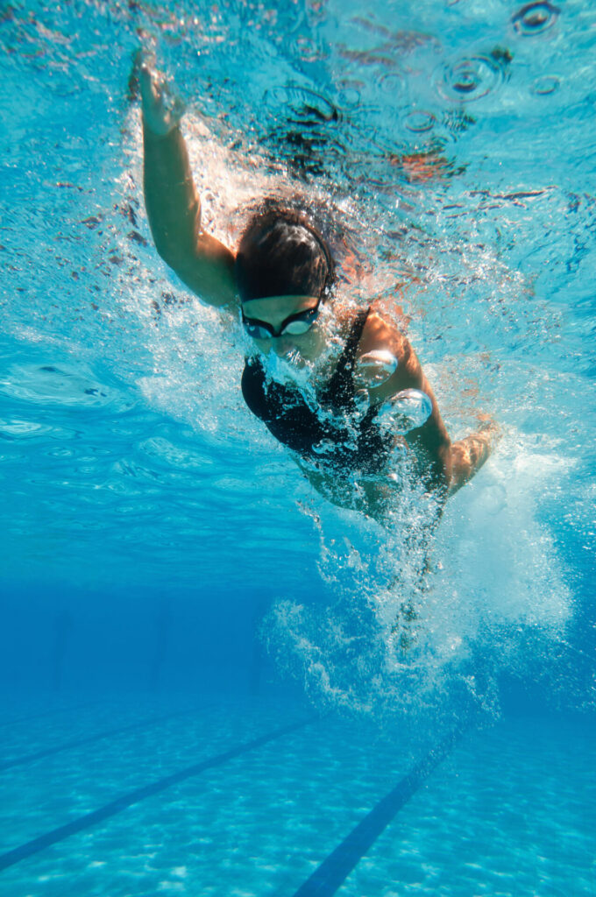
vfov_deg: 73.8
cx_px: 298
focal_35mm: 24
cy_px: 448
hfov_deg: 53.0
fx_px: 598
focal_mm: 16
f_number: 5
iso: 160
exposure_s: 1/2000
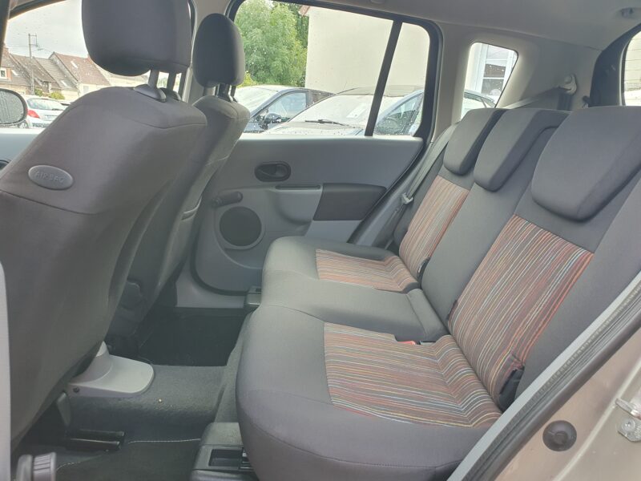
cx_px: 320
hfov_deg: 67.3
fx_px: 481
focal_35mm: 26
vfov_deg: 53.1
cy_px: 240
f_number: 2.4
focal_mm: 4.32
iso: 80
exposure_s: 1/100
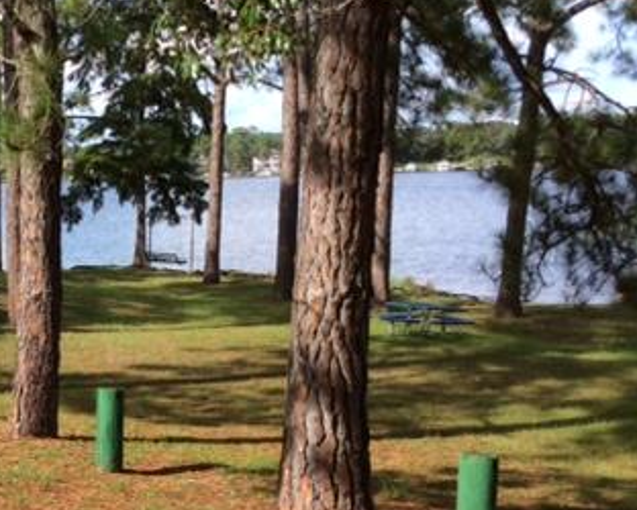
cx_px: -14
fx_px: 1207
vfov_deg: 23.8
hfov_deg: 27.7
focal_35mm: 64
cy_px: 300
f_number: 2.4
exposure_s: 1/697
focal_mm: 3.3
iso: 32
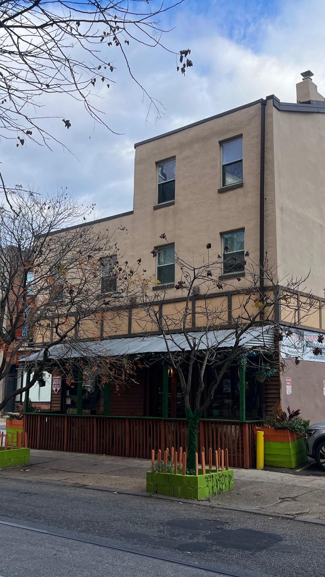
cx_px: 204
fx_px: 582
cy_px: 290
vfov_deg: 52.8
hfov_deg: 31.1
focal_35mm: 38
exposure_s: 1/1422
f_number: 1.6
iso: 50
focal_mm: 5.1
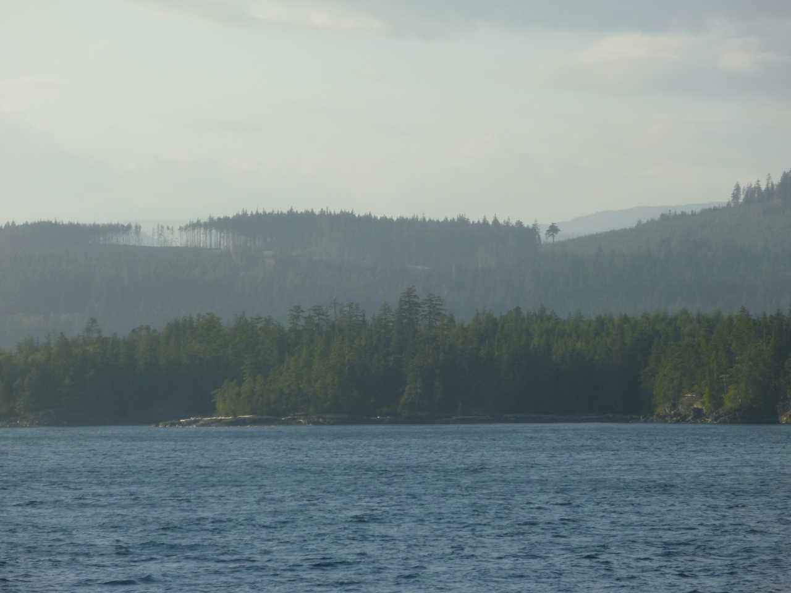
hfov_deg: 9.6
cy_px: 296
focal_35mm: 207
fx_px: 4730
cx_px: 396
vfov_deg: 7.2
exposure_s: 1/160
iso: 80
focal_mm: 36
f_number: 5.9
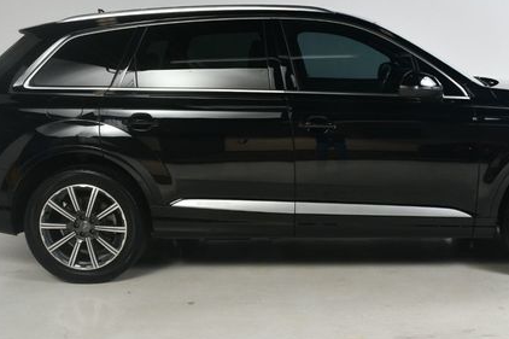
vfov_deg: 27.0
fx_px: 707
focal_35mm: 50
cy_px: 166
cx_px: 315
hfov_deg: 39.4
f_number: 11
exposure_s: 1/160
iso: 100
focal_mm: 22
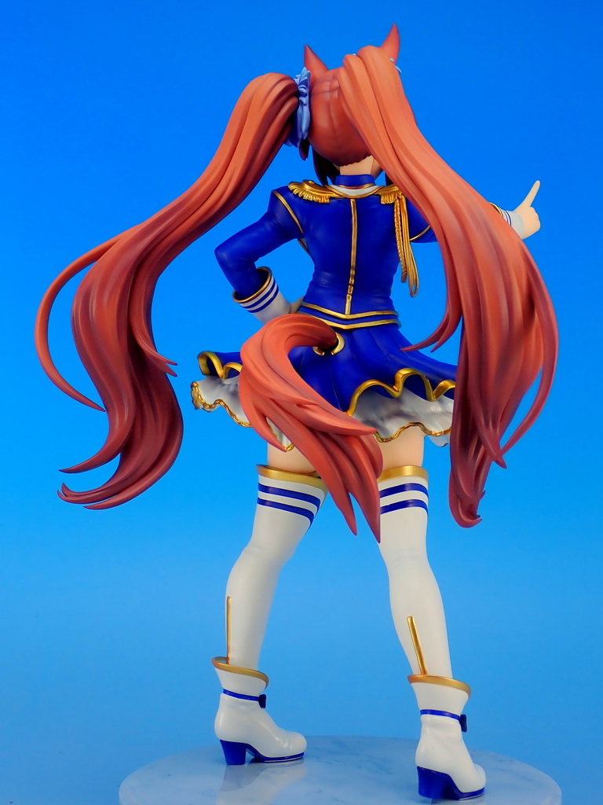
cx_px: 302
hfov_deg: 23.7
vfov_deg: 31.2
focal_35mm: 62
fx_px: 1440
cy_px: 402
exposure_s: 1/20
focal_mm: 11.09
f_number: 3.6
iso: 100
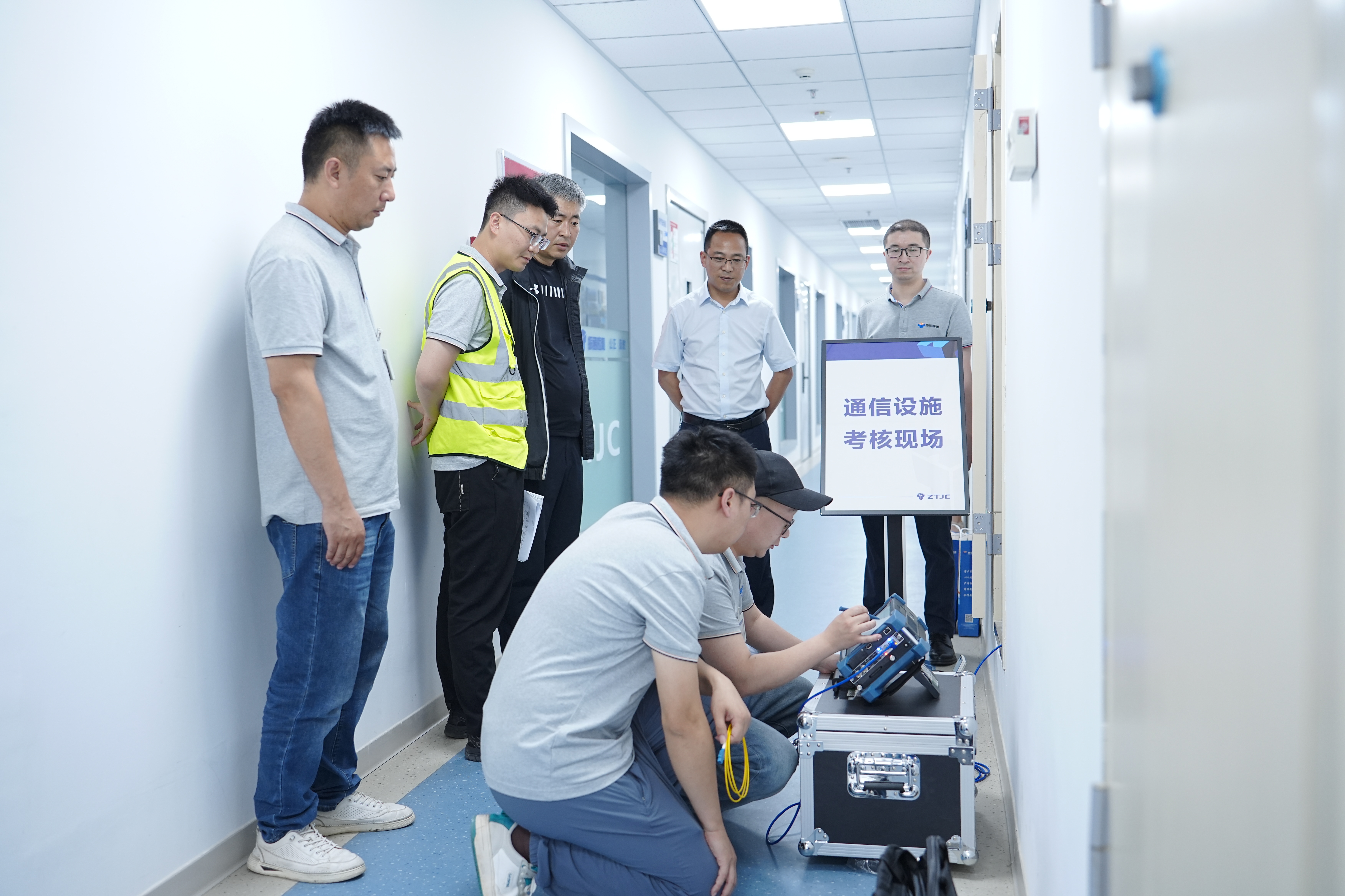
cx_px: 672
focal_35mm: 36
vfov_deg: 36.9
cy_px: 448
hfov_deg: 53.1
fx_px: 1345
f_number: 2.8
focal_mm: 36
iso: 1000
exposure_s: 1/100
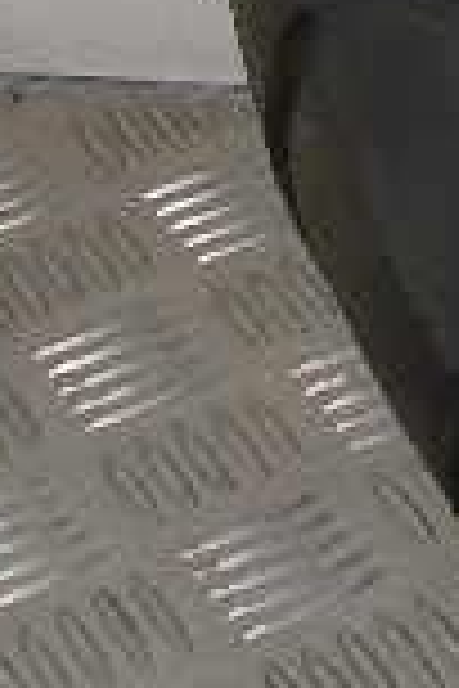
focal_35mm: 188
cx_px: 1670
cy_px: -355
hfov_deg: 6.3
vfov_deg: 10.5
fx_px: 3595
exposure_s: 1/82.3
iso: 64
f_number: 3.2
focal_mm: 4.7
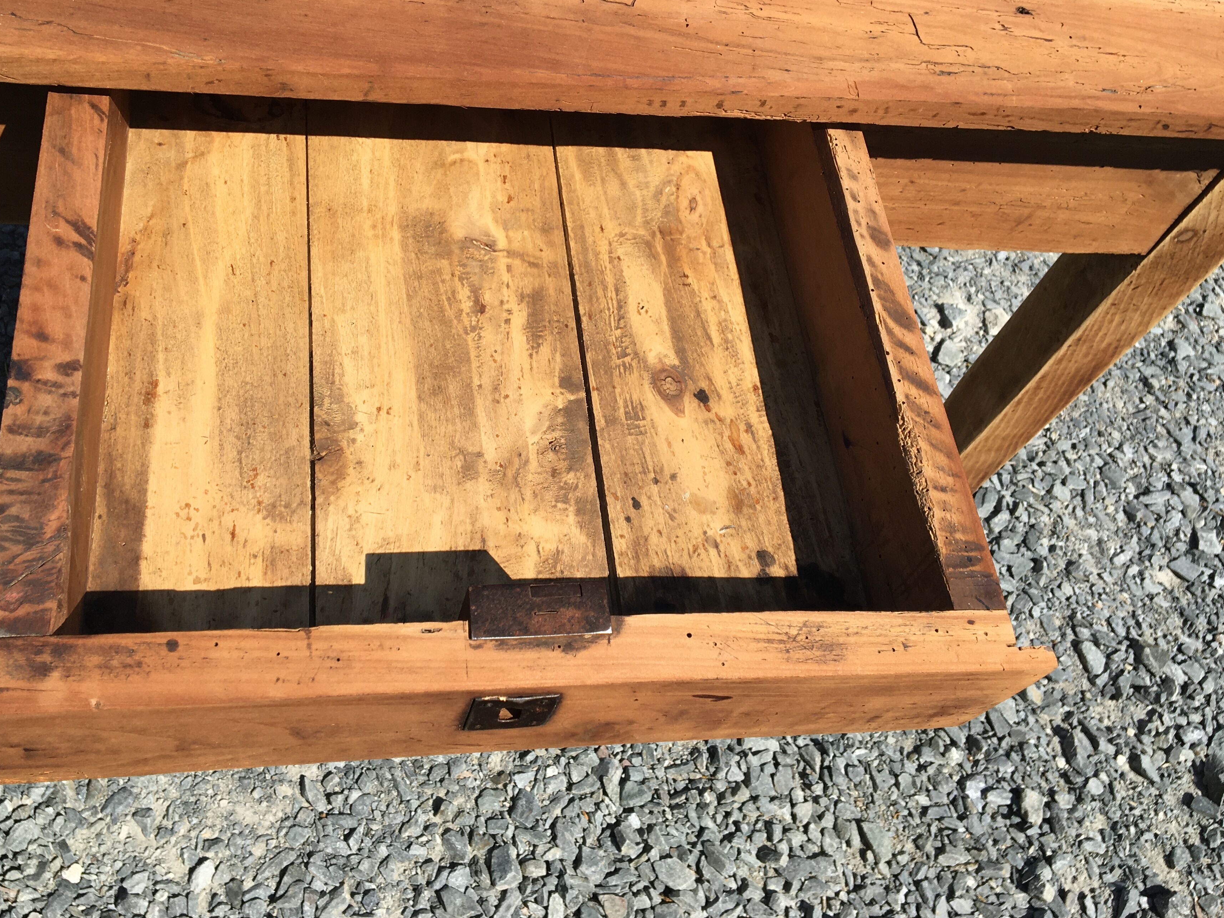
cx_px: 553
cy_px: 402
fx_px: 1202
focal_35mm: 34
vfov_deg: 41.7
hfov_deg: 53.9
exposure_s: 1/1479
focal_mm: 4.15
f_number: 2.2
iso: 25
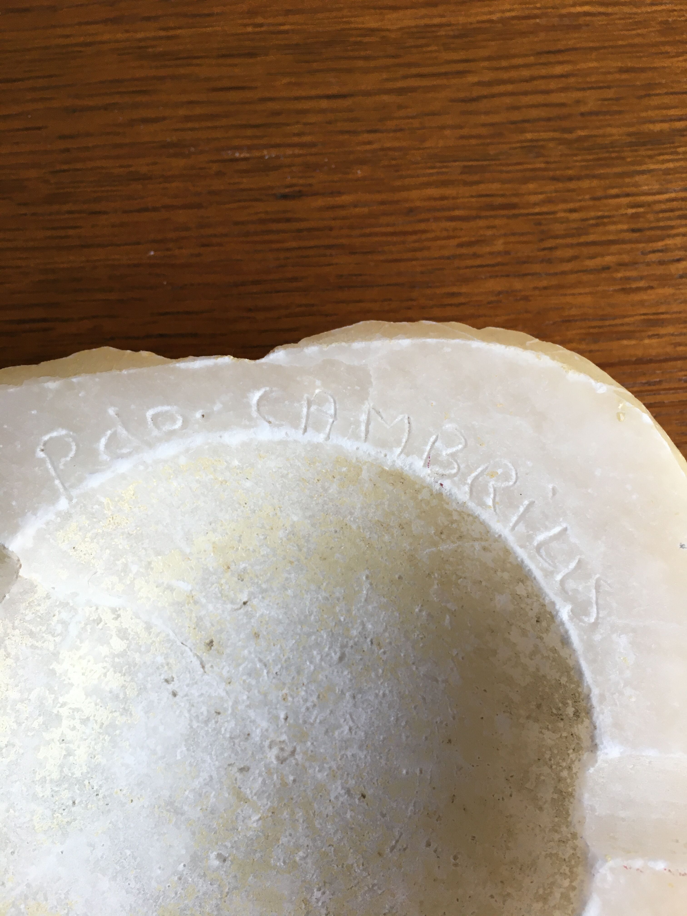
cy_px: 458
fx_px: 767
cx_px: 344
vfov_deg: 61.7
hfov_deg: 48.2
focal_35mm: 29
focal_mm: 4.15
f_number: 2.2
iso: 32
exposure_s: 1/33
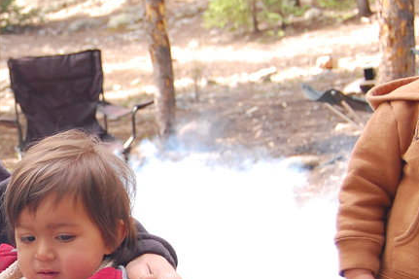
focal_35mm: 114
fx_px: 1326
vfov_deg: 12.0
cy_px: 227
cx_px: -56
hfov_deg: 17.3
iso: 400
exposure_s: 1/125
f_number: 5.6
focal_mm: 32
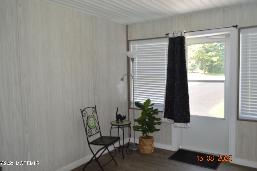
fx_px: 193
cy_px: 86
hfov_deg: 67.4
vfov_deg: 47.8
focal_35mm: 27
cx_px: 128
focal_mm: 18
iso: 400
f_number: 4
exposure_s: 1/125
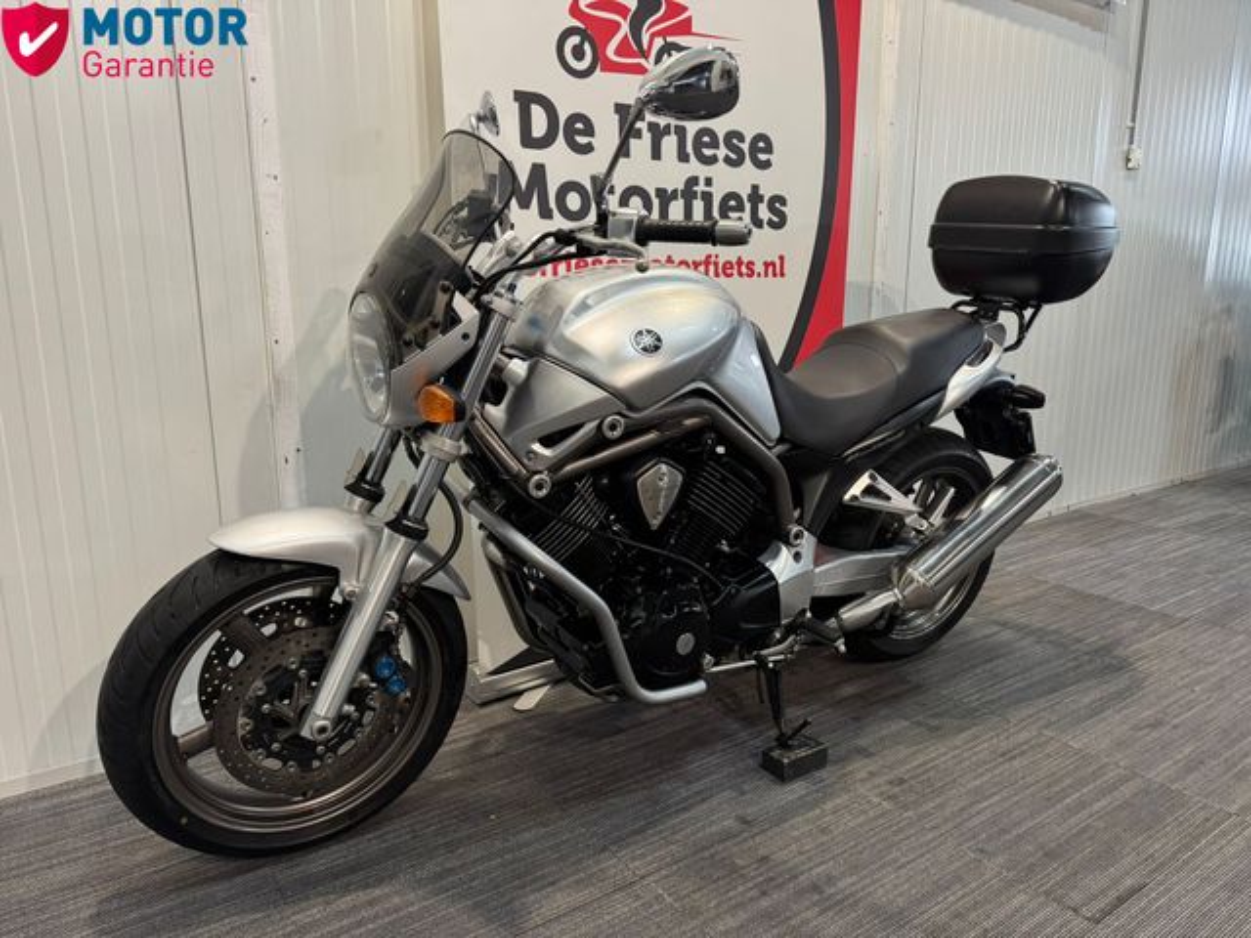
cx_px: 626
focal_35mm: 24
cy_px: 469
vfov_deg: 56.8
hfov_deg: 71.6
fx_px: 867
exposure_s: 1/50
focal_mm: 6.76
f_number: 1.78
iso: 320
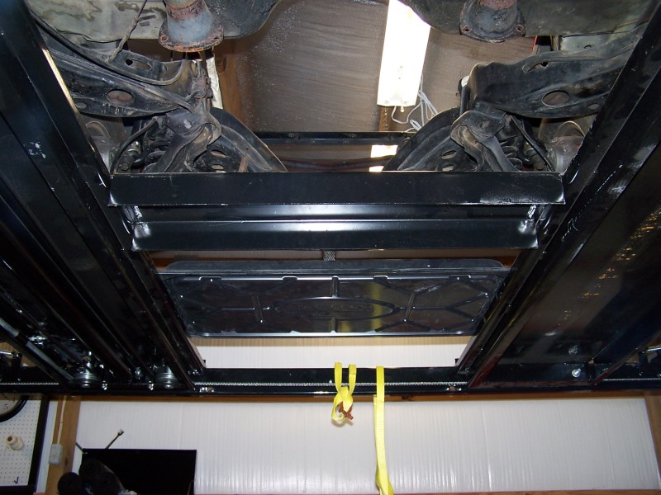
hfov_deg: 49.0
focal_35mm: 38
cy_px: 248
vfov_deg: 37.7
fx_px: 726
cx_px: 330
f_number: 2.8
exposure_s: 1/60
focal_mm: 6.3
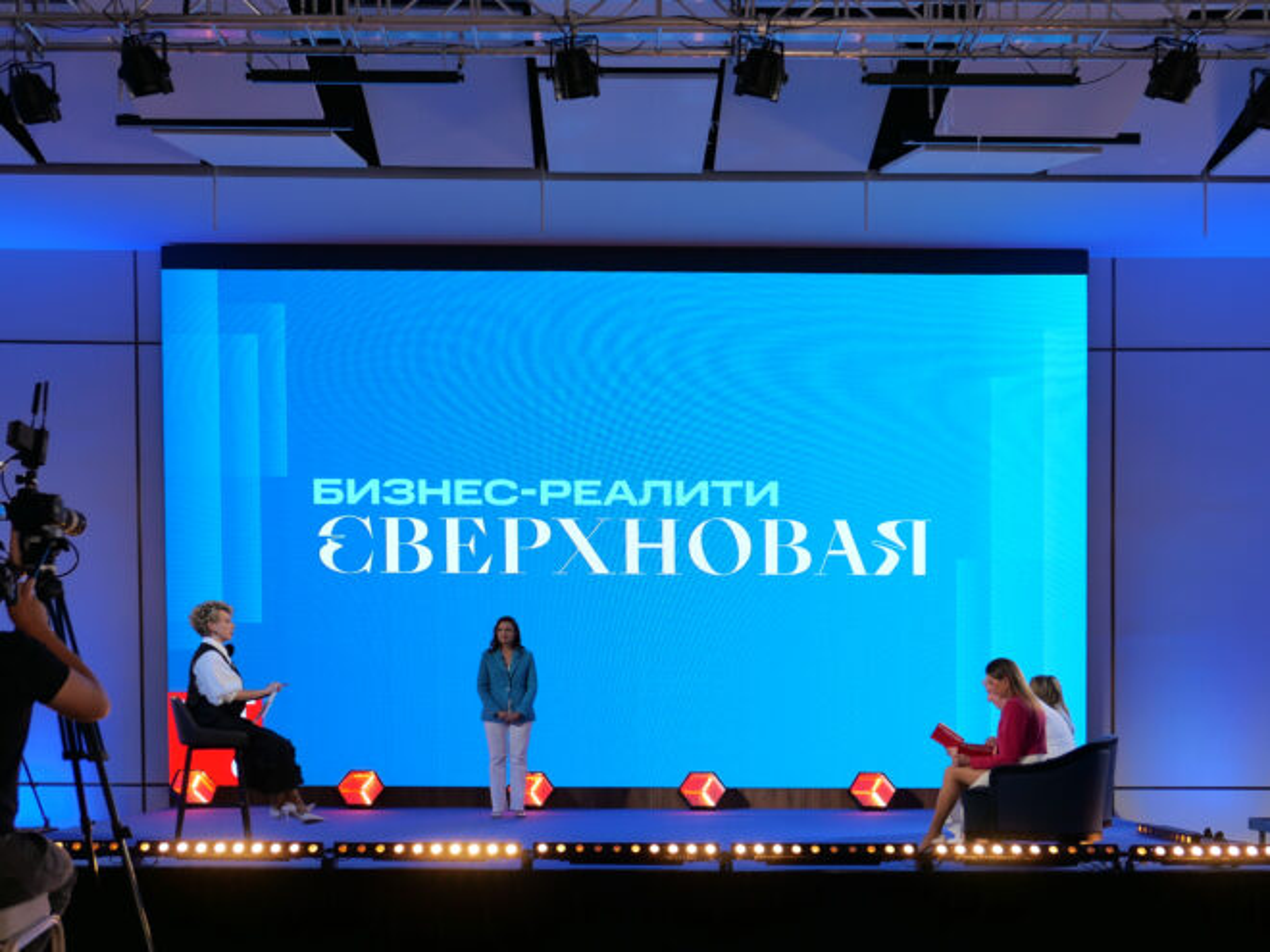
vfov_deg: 41.8
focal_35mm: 34
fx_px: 1247
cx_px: 635
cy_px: 476
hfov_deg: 54.0
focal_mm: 15.6
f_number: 2.3
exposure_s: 1/125
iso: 200
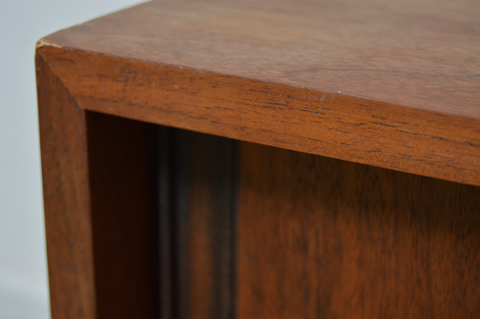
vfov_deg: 16.5
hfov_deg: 24.6
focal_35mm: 82
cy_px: 160
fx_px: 1099
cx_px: 240
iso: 800
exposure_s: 1/80
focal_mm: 55
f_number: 5.6
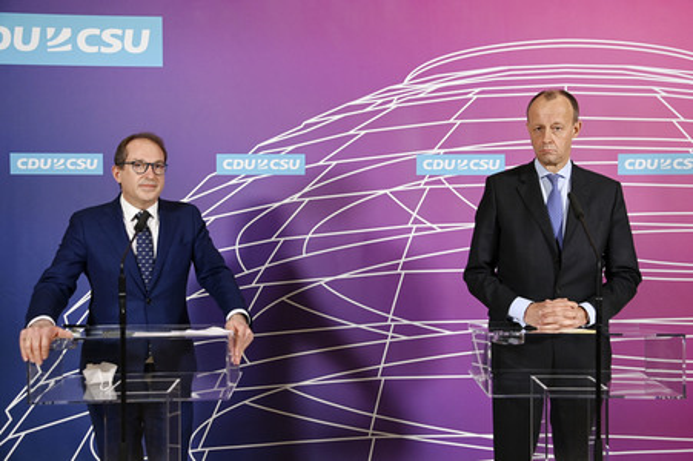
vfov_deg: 30.5
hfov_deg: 44.5
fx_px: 846
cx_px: 346
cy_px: 230
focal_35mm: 44
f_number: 5.6
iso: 2800
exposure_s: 1/250
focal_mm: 44
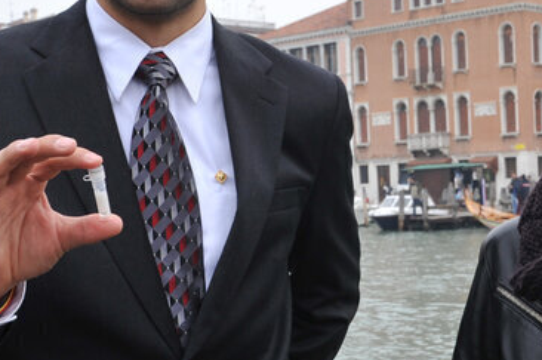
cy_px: 216
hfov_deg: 27.4
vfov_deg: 19.1
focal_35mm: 71
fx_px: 1068
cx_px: 495
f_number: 8
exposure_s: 1/320
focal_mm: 24
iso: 400
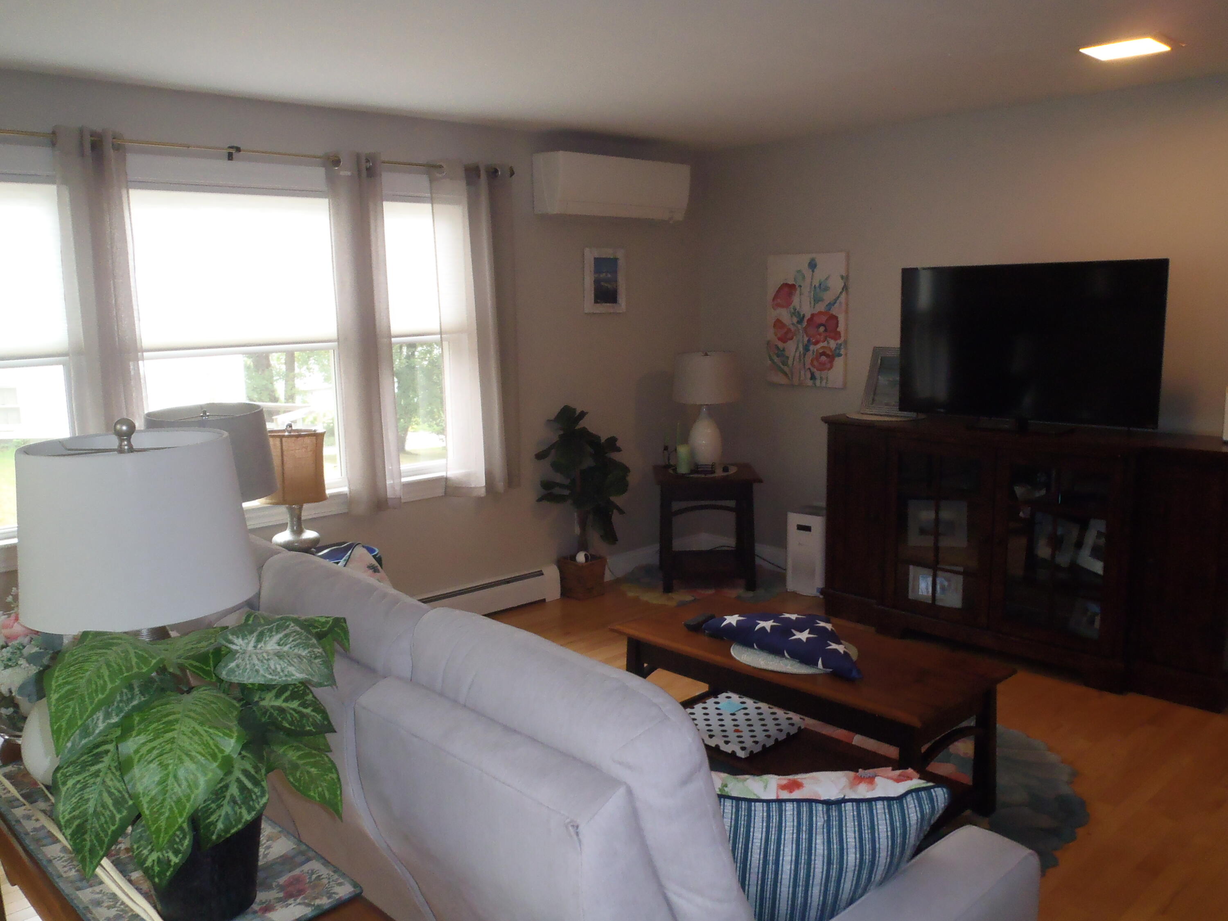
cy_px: 460
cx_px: 614
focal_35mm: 28
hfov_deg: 63.4
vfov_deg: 49.7
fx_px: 993
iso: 250
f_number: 3.5
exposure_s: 1/30
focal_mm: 5
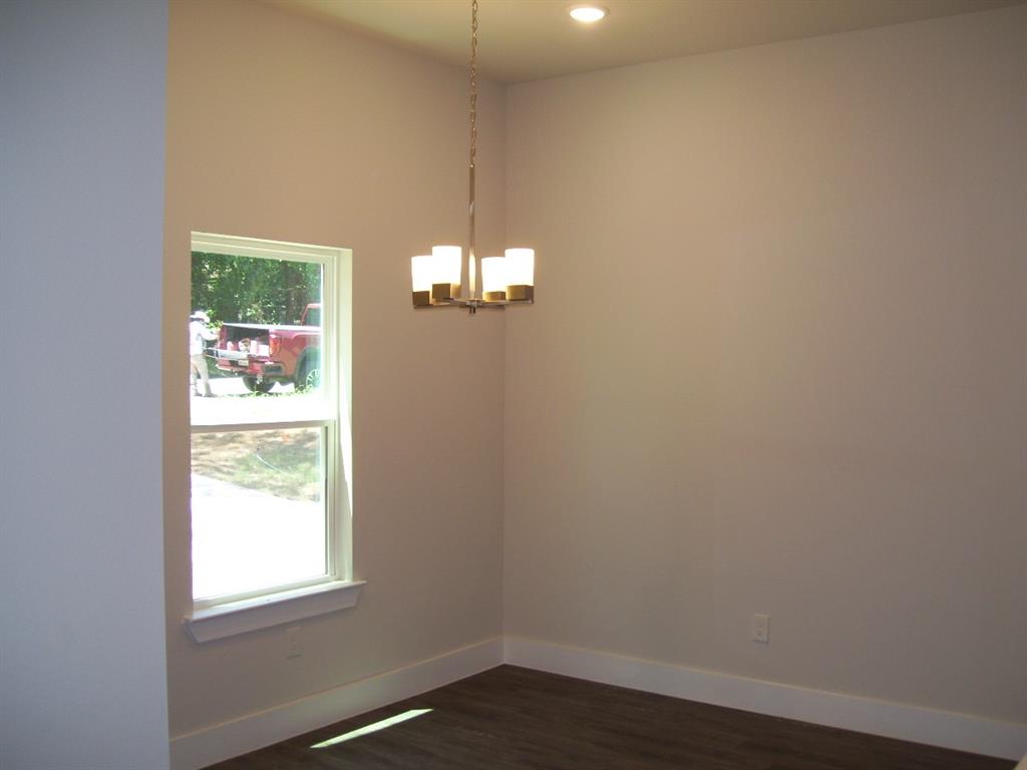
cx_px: 514
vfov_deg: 39.7
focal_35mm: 36
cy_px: 385
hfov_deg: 51.4
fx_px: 1068
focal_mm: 6
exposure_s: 1/50
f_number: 2.7
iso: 80
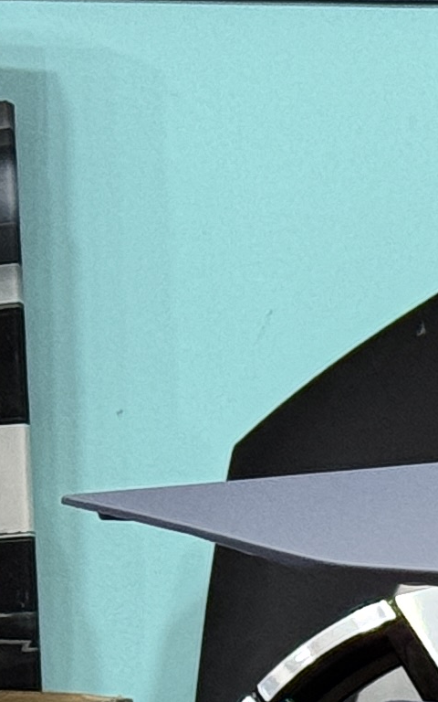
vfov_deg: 7.8
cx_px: 1403
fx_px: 5099
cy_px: 925
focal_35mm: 267
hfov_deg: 4.7
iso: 250
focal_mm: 6.76
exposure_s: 1/33
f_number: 1.78
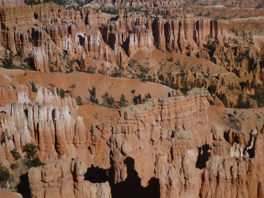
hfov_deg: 29.4
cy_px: 99
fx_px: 503
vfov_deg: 22.3
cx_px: 132
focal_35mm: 66
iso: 100
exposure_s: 1/1000
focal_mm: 11.7
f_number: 5.3
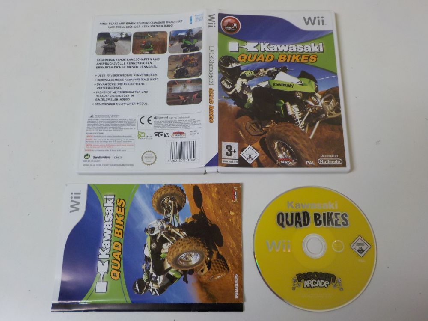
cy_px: 160
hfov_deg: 60.0
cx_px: 214
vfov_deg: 46.8
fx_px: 371
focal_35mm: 30
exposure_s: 1/30
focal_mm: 4.1
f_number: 3.3
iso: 140
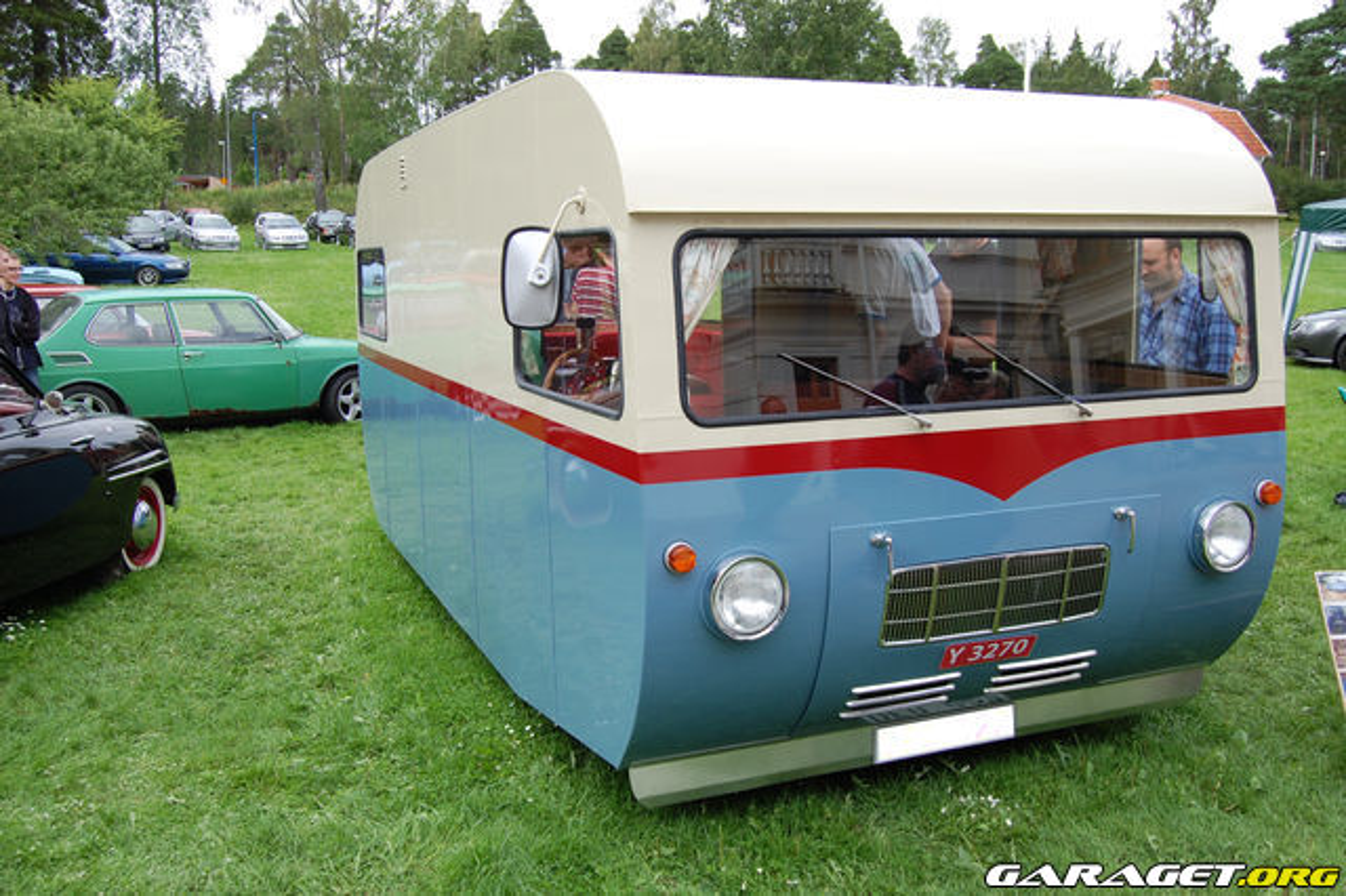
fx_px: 1289
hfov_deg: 55.1
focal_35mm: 34
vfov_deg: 38.3
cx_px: 673
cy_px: 448
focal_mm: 23
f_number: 7.1
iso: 200
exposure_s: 1/200
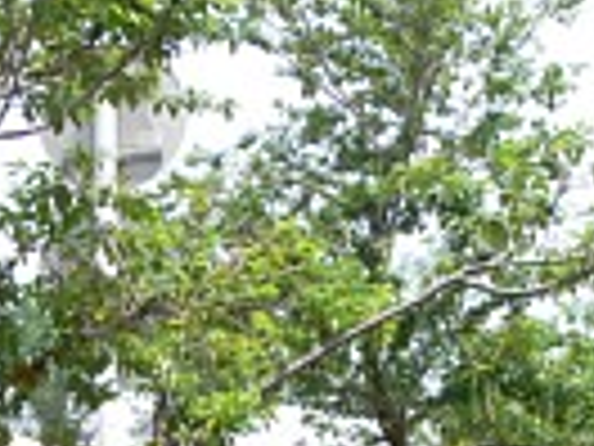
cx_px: 387
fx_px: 1819
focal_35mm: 106
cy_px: 662
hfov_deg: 18.5
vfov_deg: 13.2
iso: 80
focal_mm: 7.4
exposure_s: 1/125
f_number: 5.6
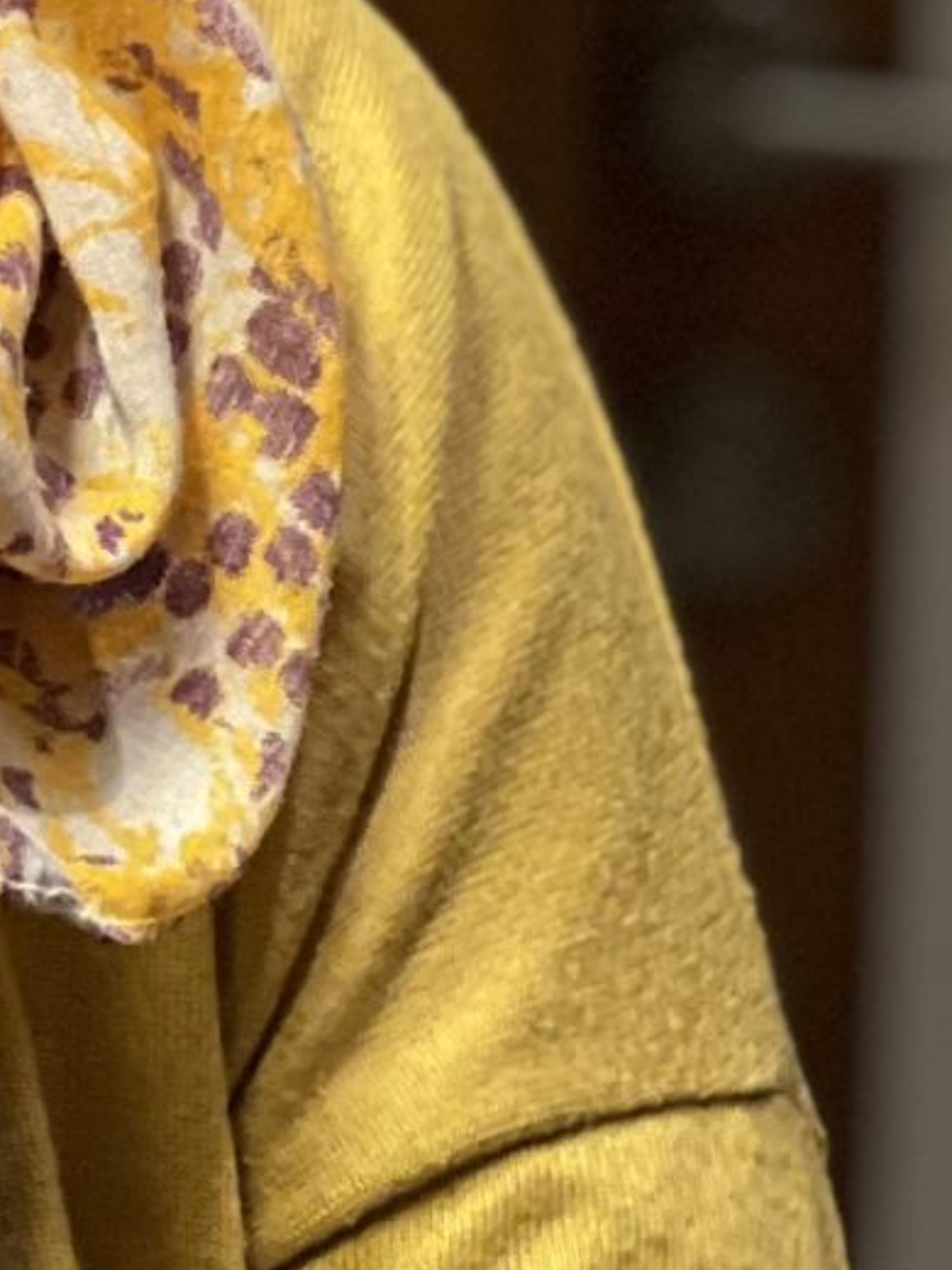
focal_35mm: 379
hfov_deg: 3.9
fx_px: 13898
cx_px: -1162
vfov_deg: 5.2
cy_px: -696
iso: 160
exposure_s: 1/33
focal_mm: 9
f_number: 2.8
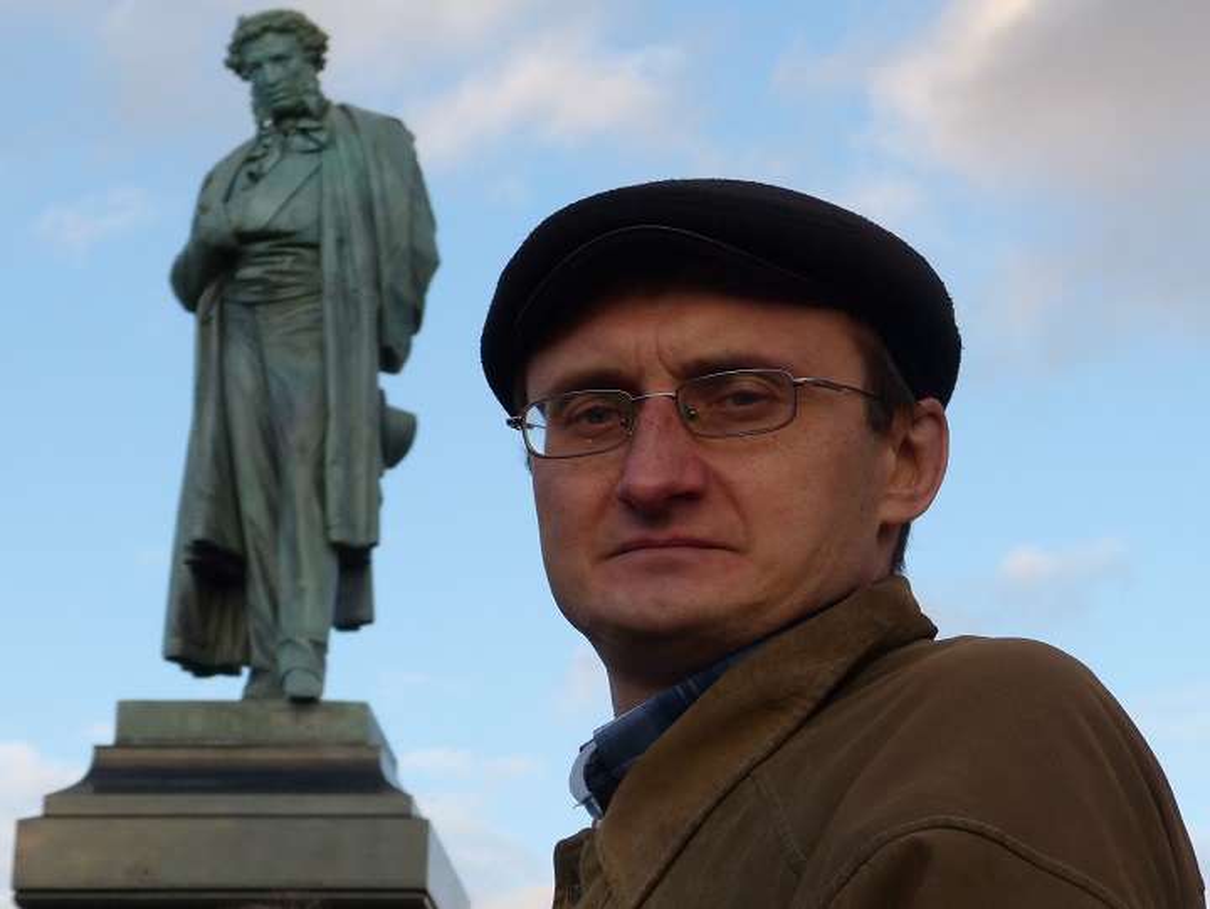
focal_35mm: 69
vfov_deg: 21.3
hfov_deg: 28.1
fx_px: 2413
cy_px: 454
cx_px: 605
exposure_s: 1/250
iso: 100
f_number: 4.5
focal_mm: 12.4
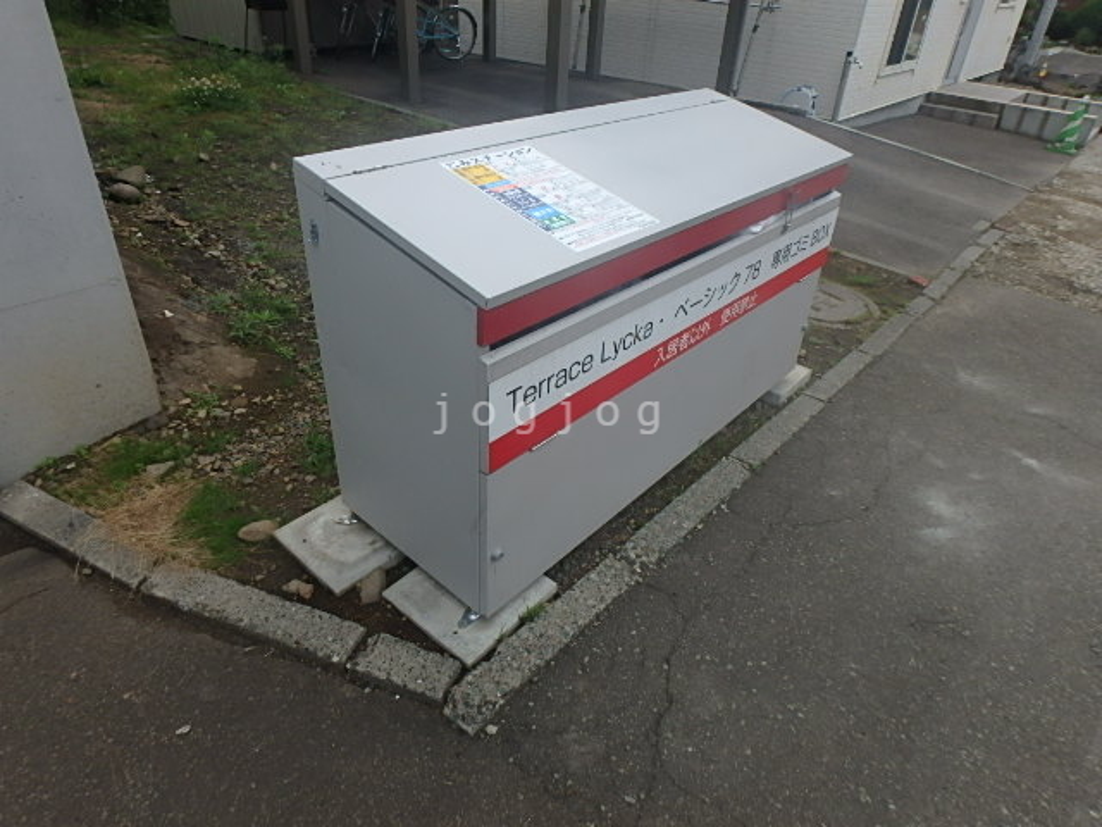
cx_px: 551
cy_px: 414
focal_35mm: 21
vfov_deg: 63.4
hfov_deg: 79.0
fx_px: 669
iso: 125
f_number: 6
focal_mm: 3.7
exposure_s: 1/400
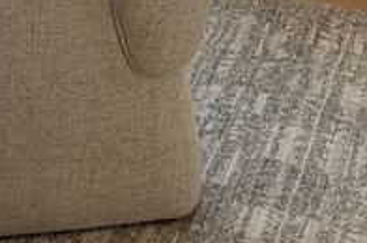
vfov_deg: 5.7
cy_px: -813
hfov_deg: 9.7
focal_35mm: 196
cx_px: -378
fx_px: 1995
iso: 80
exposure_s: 1/174
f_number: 1.78
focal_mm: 6.76
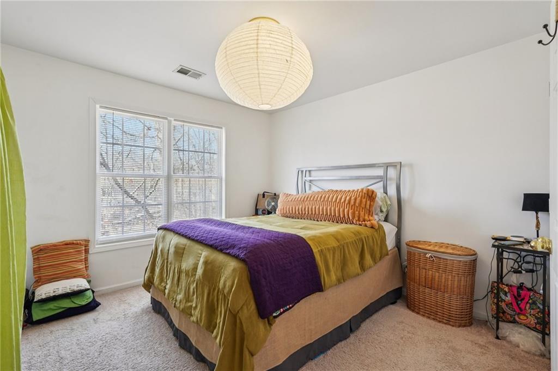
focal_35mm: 16
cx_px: 279
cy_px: 186
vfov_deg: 72.0
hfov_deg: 95.0
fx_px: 256
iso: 800
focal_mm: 16.5
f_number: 8
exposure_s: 1/40
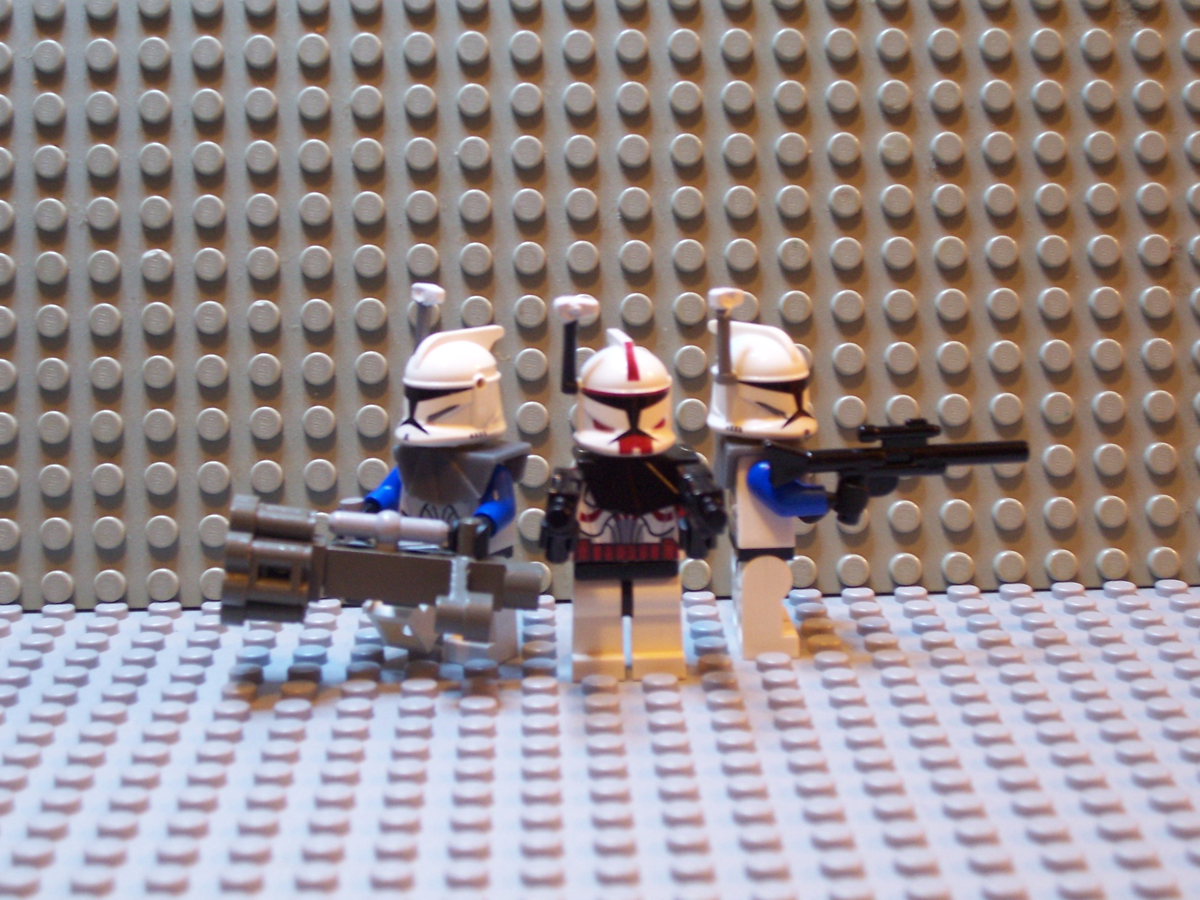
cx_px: 600
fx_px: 2288
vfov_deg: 22.3
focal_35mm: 66
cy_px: 450
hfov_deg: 29.4
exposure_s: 1/4
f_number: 4
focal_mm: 10.8
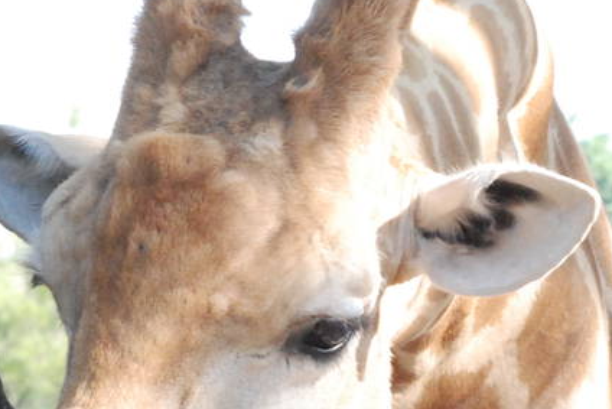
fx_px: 10594
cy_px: 248
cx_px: -167
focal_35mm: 623
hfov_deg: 3.3
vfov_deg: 2.2
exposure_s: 1/160
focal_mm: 110
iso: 1600
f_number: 14
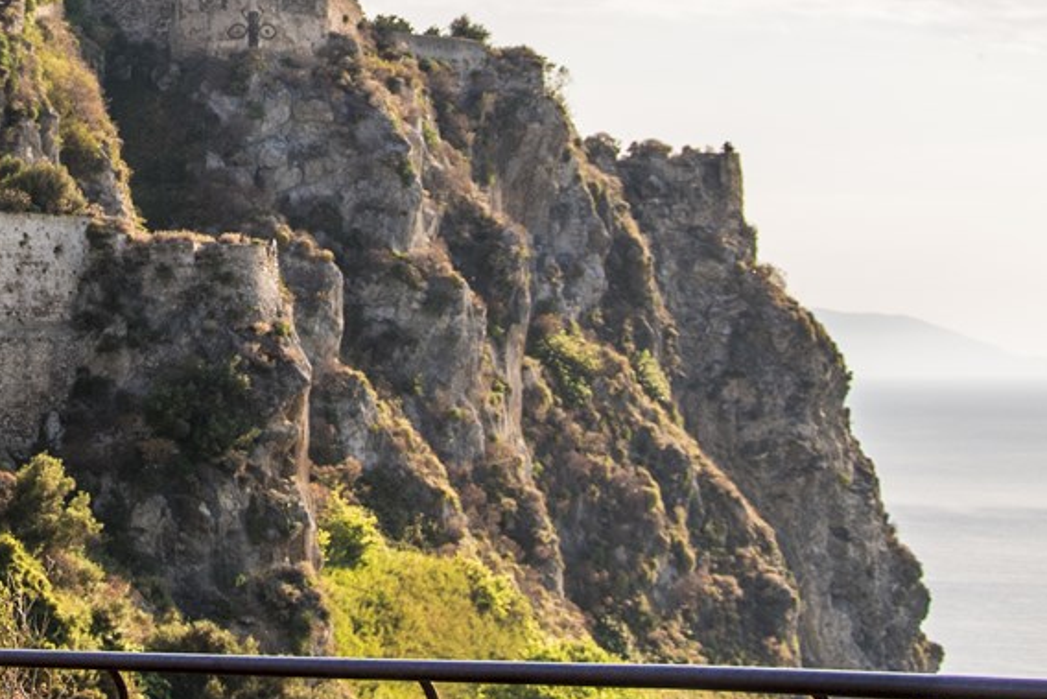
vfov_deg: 10.7
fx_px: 3685
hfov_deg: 15.9
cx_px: -6
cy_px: -77
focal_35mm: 127
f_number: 4
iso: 100
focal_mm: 25
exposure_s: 1/800
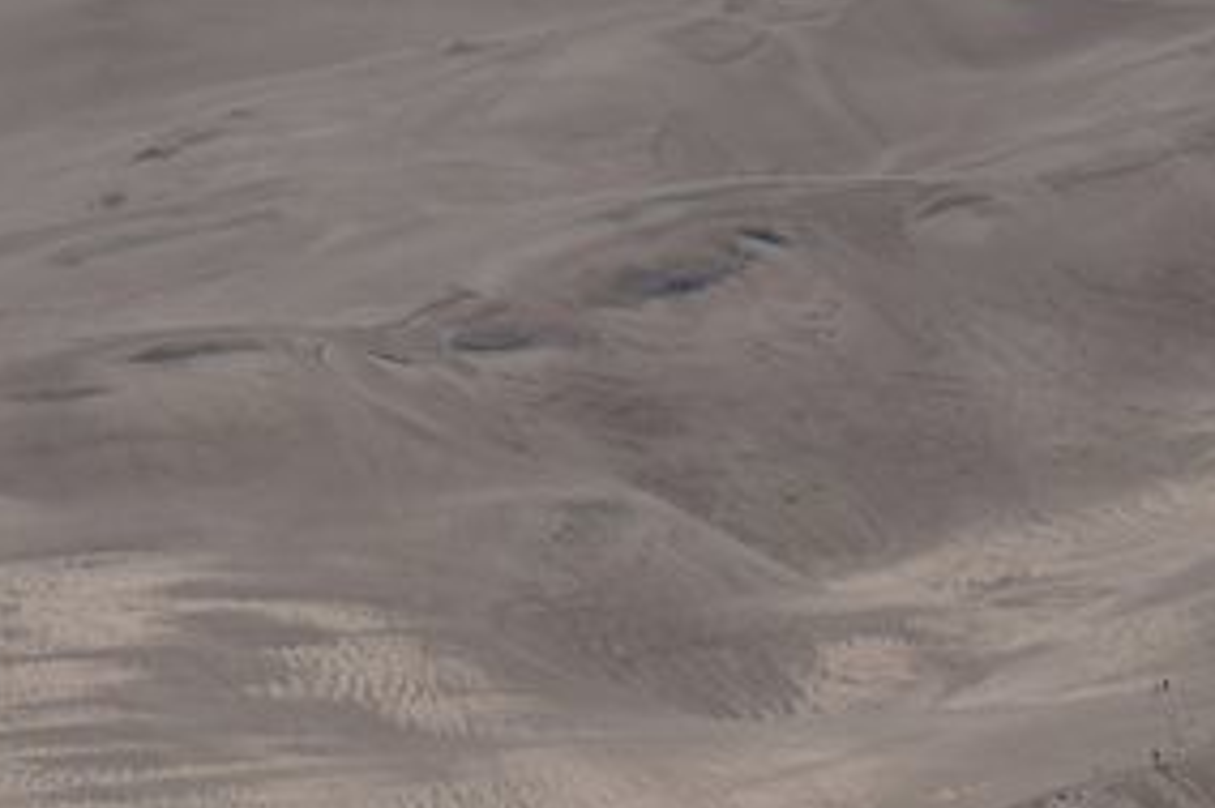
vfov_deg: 2.9
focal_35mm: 474
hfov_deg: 4.3
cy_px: 282
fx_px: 15988
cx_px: 1600
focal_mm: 105
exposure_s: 1/320
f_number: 9
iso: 100
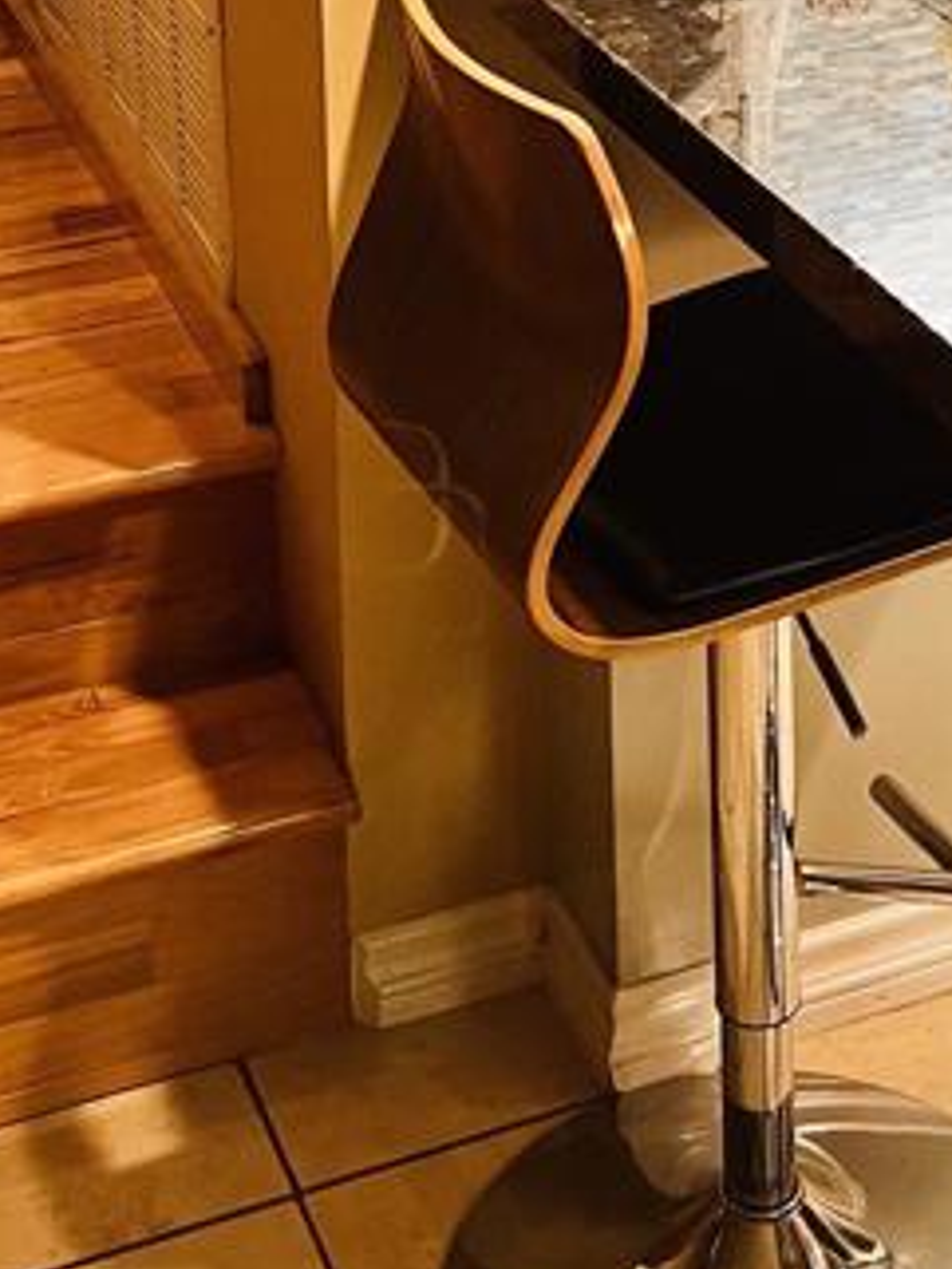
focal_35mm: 83
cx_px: 679
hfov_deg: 17.7
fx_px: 3042
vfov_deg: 20.8
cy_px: -518
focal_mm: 5.7
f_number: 1.5
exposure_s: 1/60
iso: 80
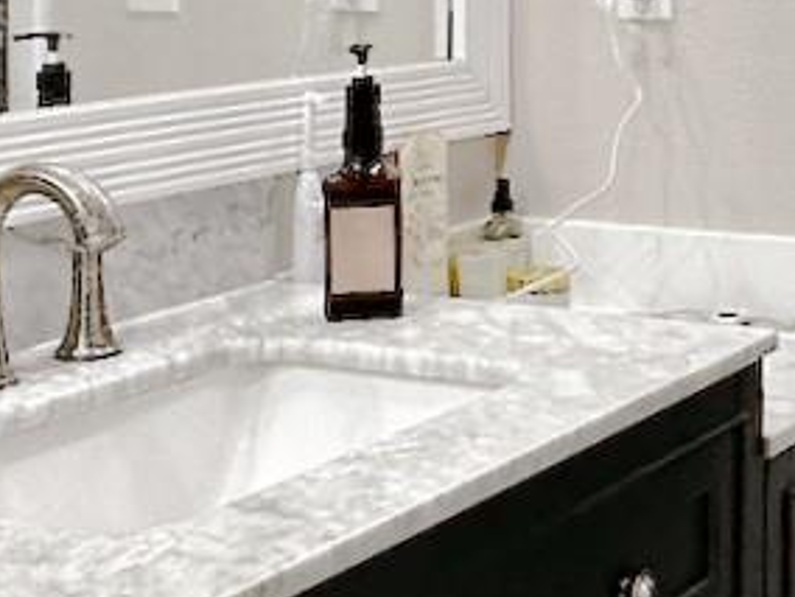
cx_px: 955
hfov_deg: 27.1
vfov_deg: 21.4
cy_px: -146
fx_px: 1447
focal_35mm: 63
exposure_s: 1/120
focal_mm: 2.22
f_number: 2.2
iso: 160
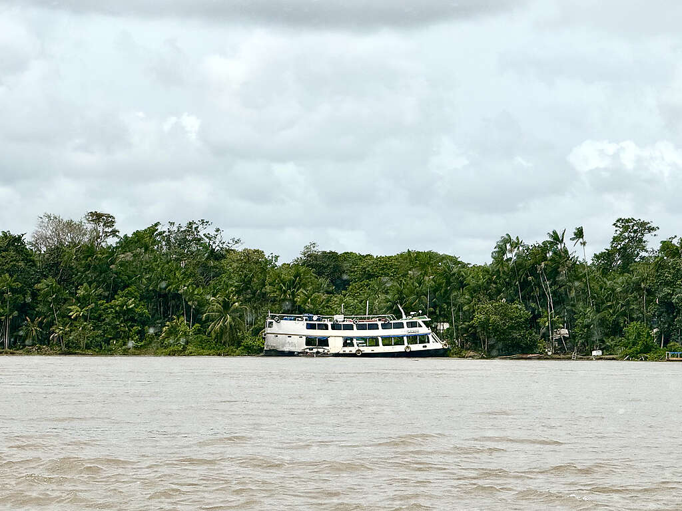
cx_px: 341
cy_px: 256
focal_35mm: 120
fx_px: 2364
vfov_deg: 12.3
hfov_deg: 16.4
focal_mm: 15.66
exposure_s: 1/3344
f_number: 2.8
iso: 50
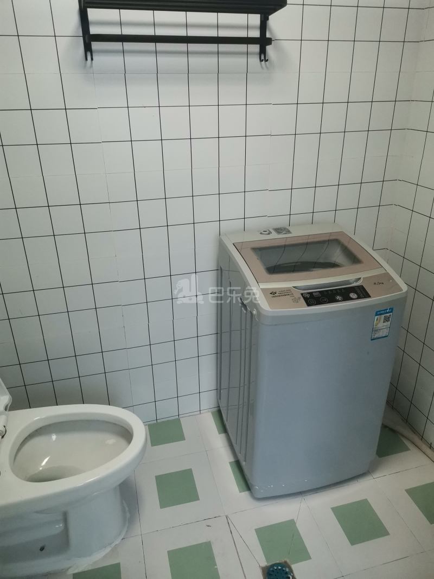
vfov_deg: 67.3
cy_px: 290
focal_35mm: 26
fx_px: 435
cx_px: 217
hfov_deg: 53.1
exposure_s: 1/100
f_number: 1.8
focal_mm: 4.75
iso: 320
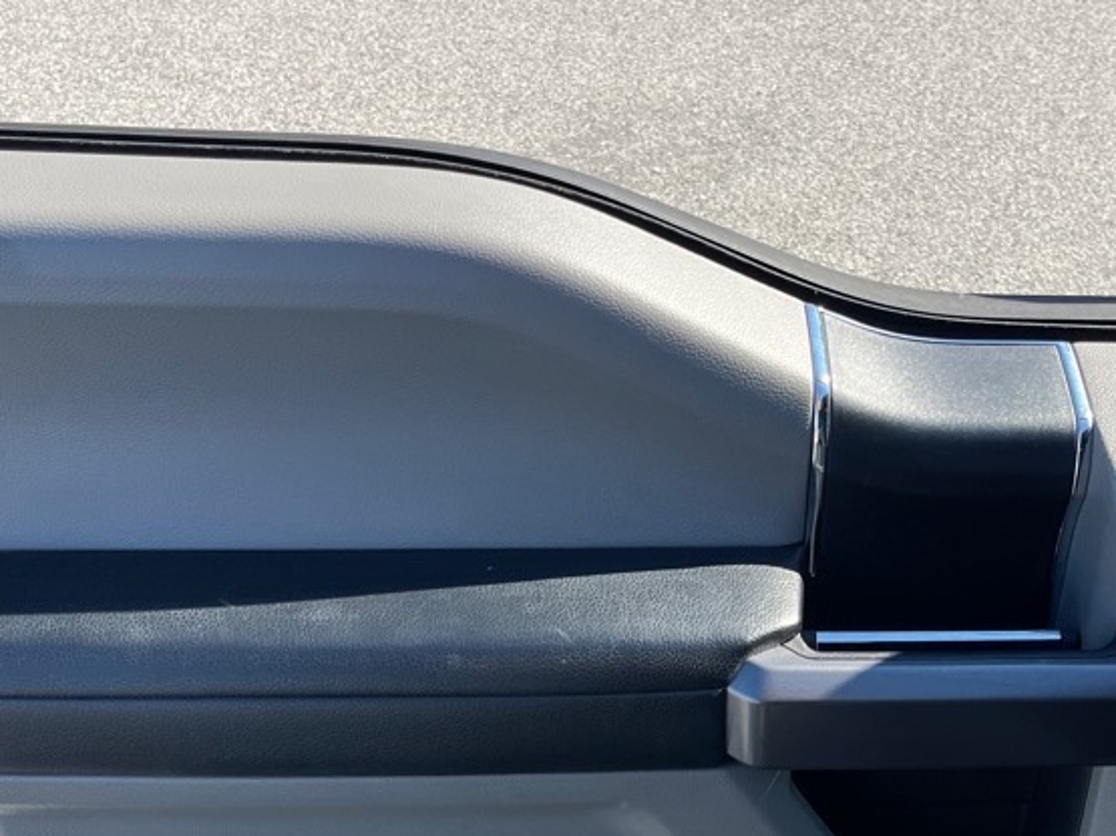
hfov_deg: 39.2
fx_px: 1547
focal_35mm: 48
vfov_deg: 29.8
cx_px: 748
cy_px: 617
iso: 50
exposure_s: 1/1477
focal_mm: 5.1
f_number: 1.6
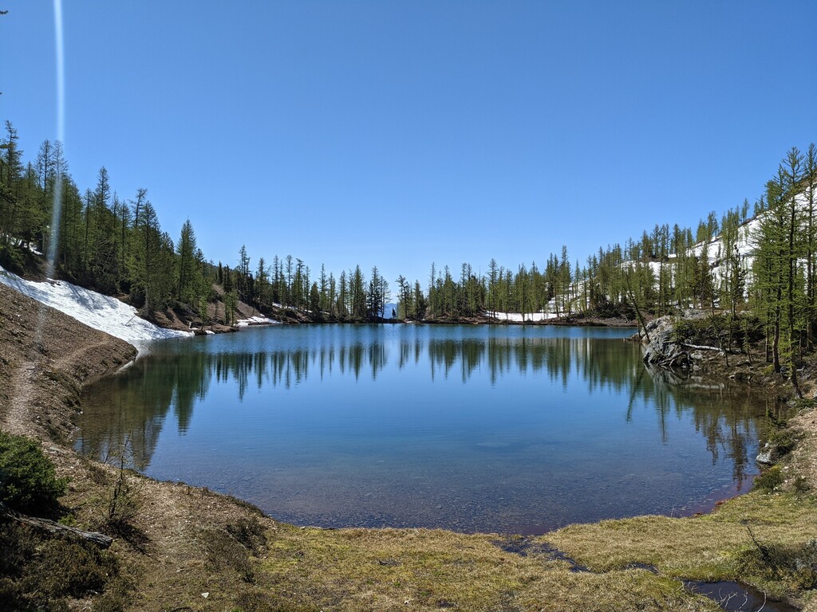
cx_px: 408
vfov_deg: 51.4
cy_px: 306
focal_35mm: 27
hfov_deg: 65.3
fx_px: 637
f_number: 1.73
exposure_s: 1/4695
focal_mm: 4.38
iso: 65
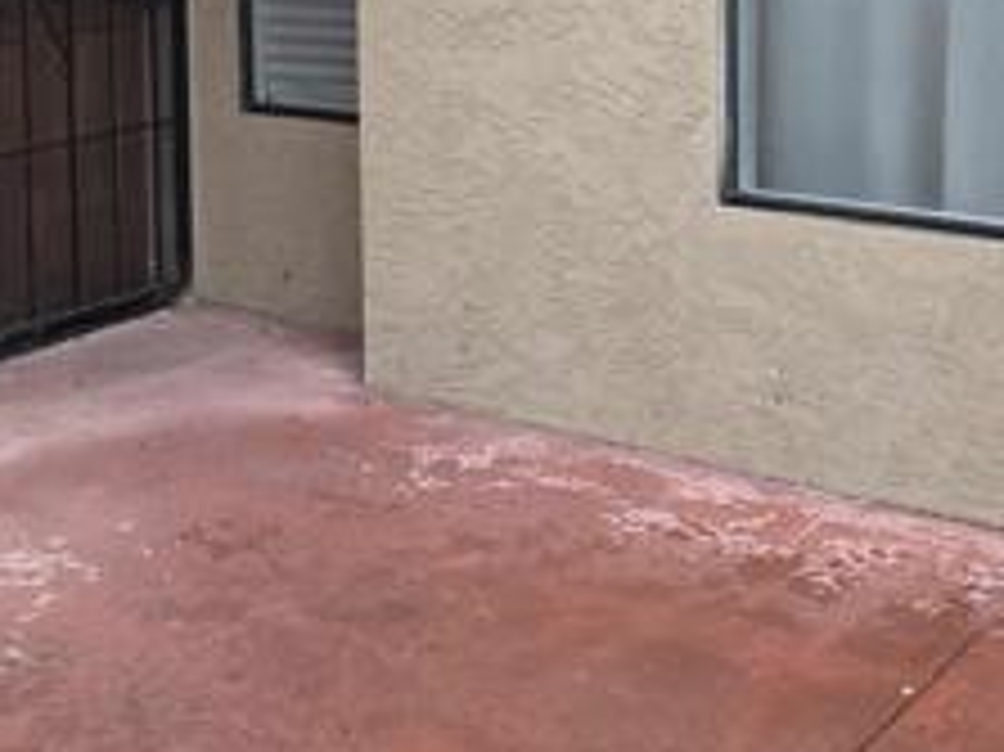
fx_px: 1913
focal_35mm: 66
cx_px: 248
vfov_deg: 21.3
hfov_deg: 28.9
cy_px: -27
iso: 160
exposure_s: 1/180
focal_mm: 6.3
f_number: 1.7
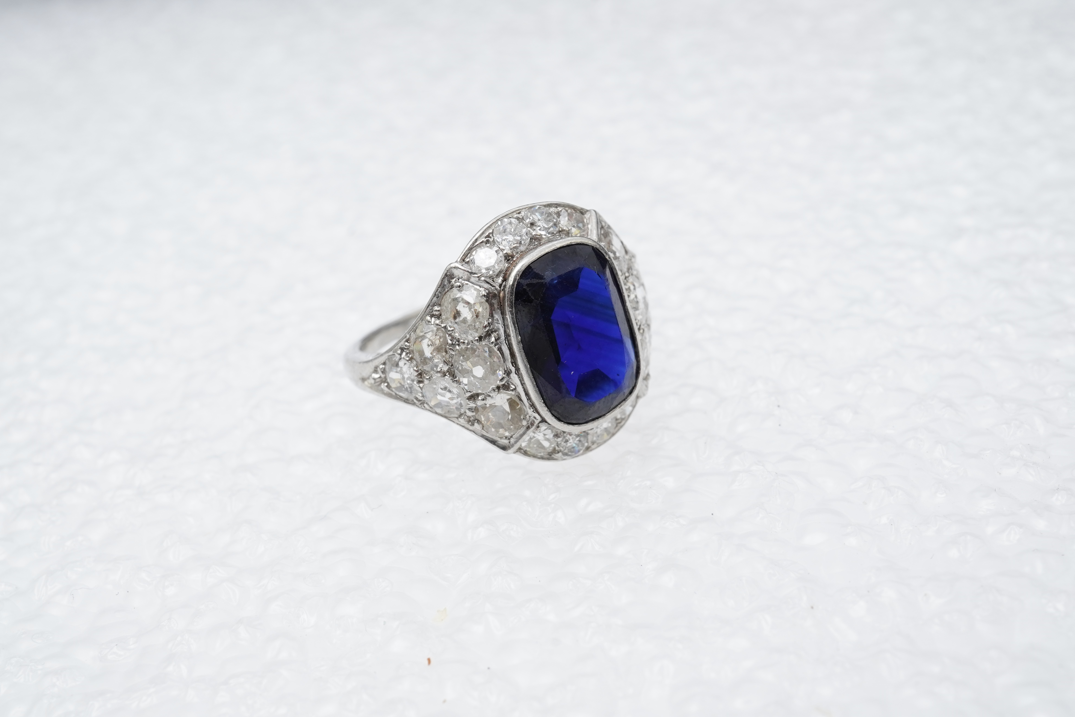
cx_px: 538
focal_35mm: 45
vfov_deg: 29.9
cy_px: 358
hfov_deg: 43.6
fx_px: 1344
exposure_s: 1/100
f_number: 22
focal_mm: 30
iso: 640
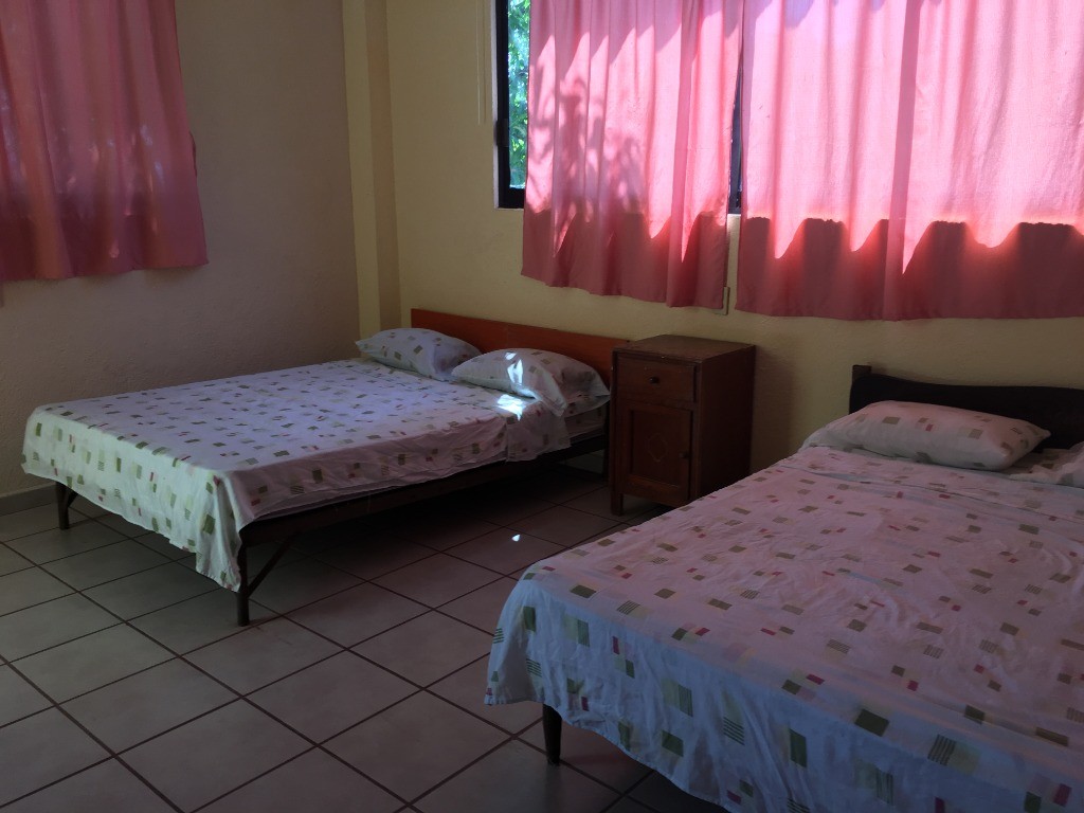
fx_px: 908
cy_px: 406
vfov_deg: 48.2
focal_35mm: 29
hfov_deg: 61.7
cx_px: 542
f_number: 2.2
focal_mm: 4.15
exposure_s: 1/50
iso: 32
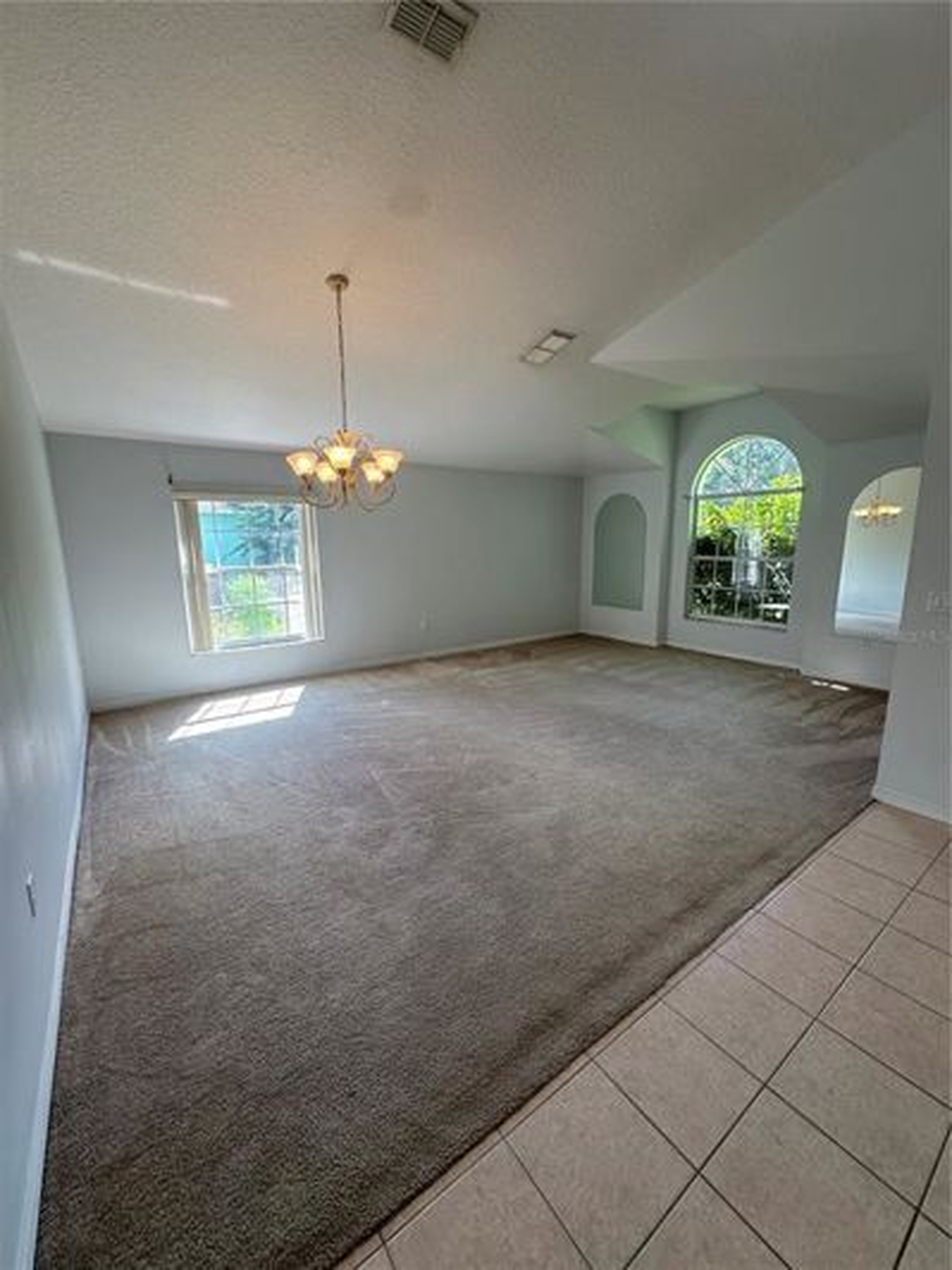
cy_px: 635
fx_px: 513
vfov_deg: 102.1
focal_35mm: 14
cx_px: 476
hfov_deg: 85.7
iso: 80
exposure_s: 1/120
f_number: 2.2
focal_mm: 2.22
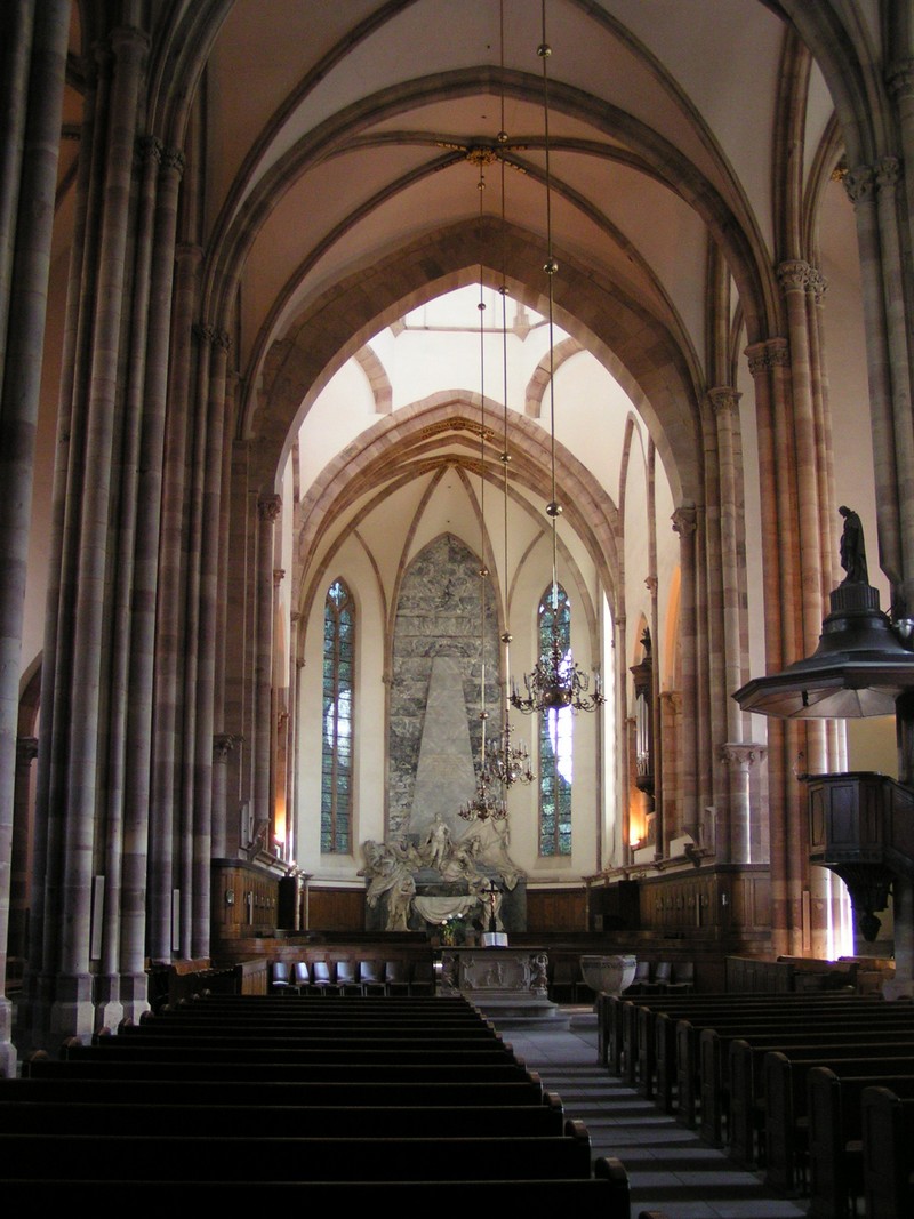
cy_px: 610
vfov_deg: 49.0
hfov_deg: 37.7
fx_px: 1338
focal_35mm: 38
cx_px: 457
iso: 200
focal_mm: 5.8
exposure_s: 1/25
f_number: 2.8
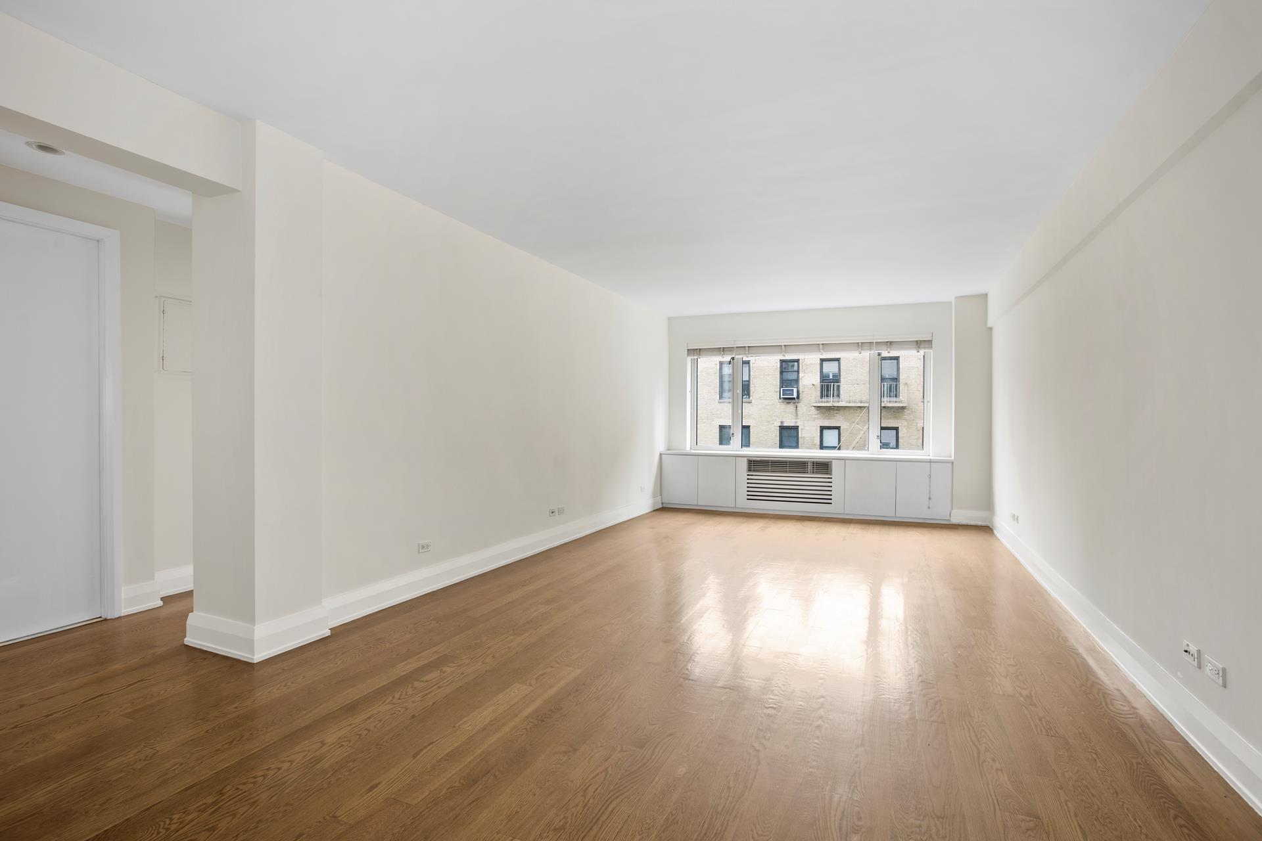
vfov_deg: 70.4
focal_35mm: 17
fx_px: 596
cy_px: 420
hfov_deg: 93.3
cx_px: 631
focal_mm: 17
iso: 100
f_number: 8
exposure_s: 1/1.25
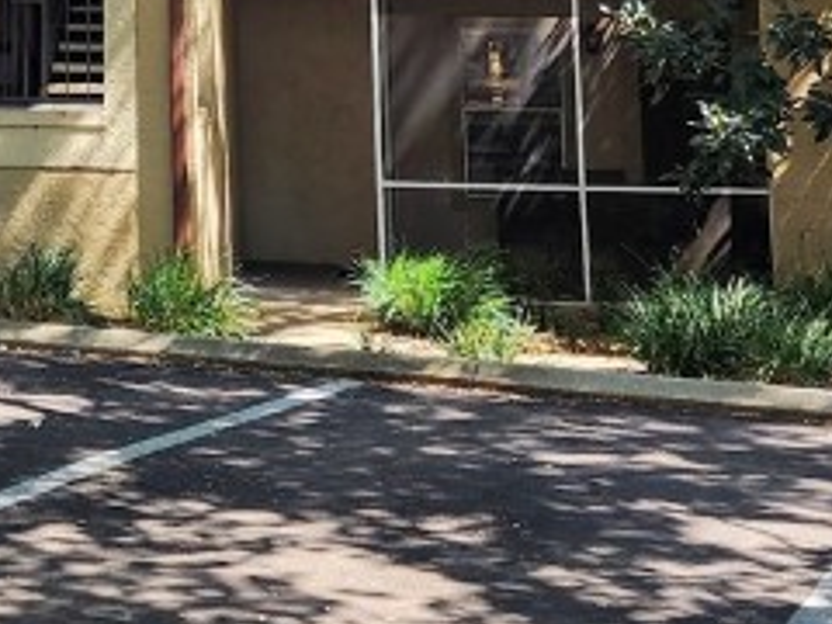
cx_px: -17
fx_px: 2355
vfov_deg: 14.1
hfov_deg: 19.4
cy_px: -312
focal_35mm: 98
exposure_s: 1/180
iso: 16
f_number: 1.8
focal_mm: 6.4
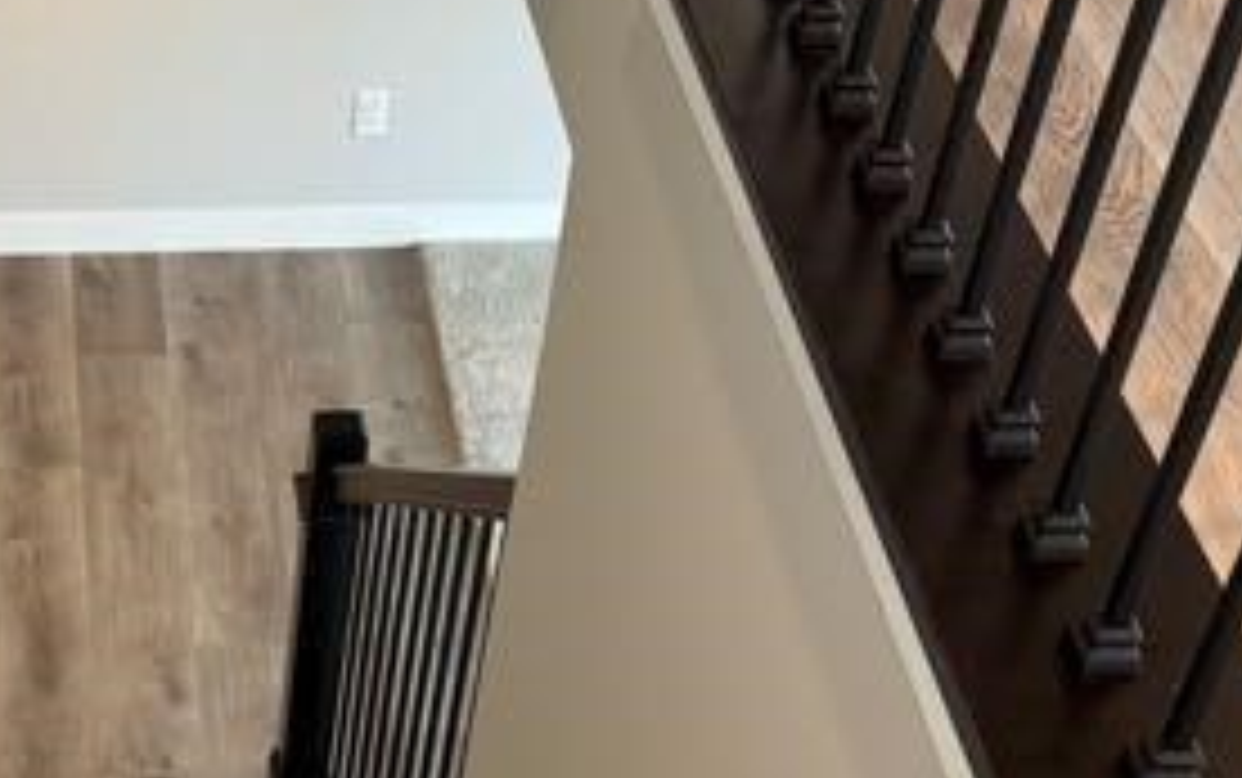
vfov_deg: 16.4
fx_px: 2608
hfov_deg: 25.2
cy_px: 906
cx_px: -54
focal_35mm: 77
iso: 125
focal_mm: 6.76
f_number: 1.78
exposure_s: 1/60
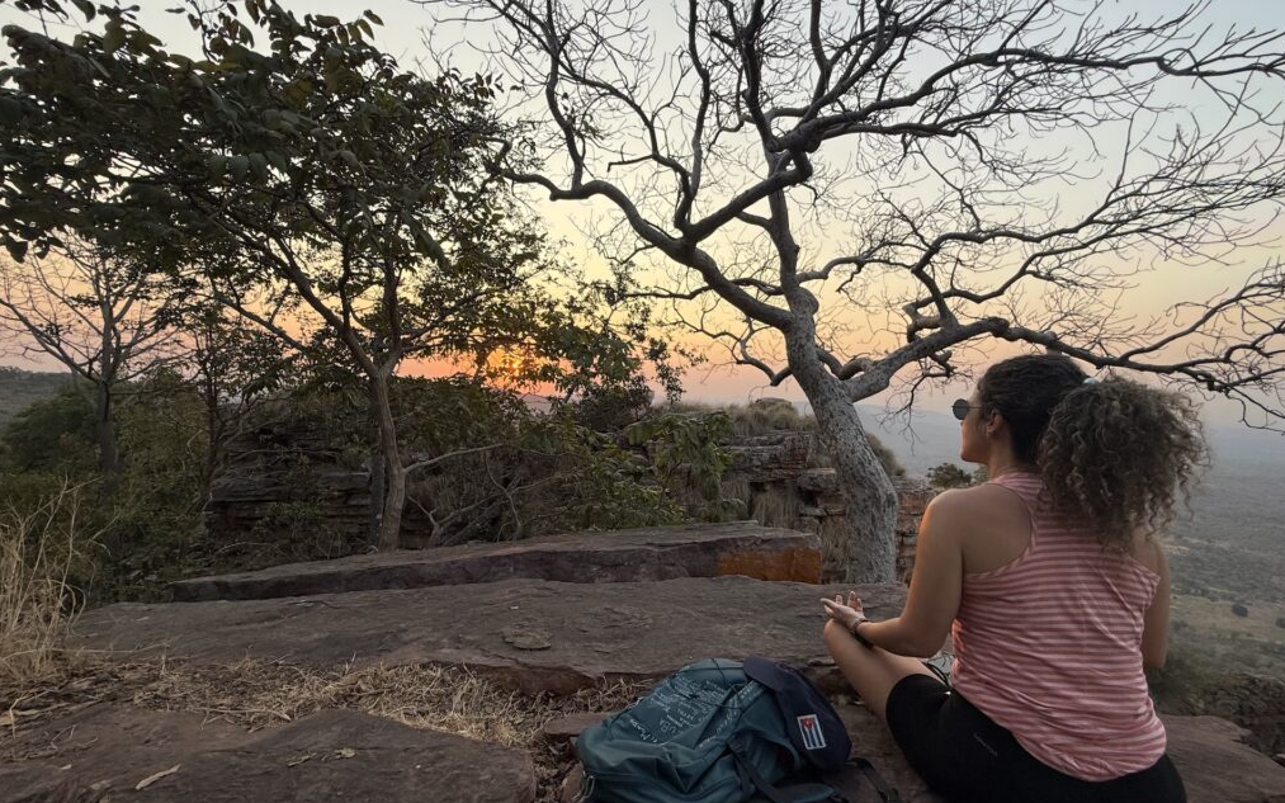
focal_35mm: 15
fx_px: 525
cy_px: 405
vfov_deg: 74.8
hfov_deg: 101.5
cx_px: 642
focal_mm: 2.22
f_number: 2.2
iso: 50
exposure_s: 1/176
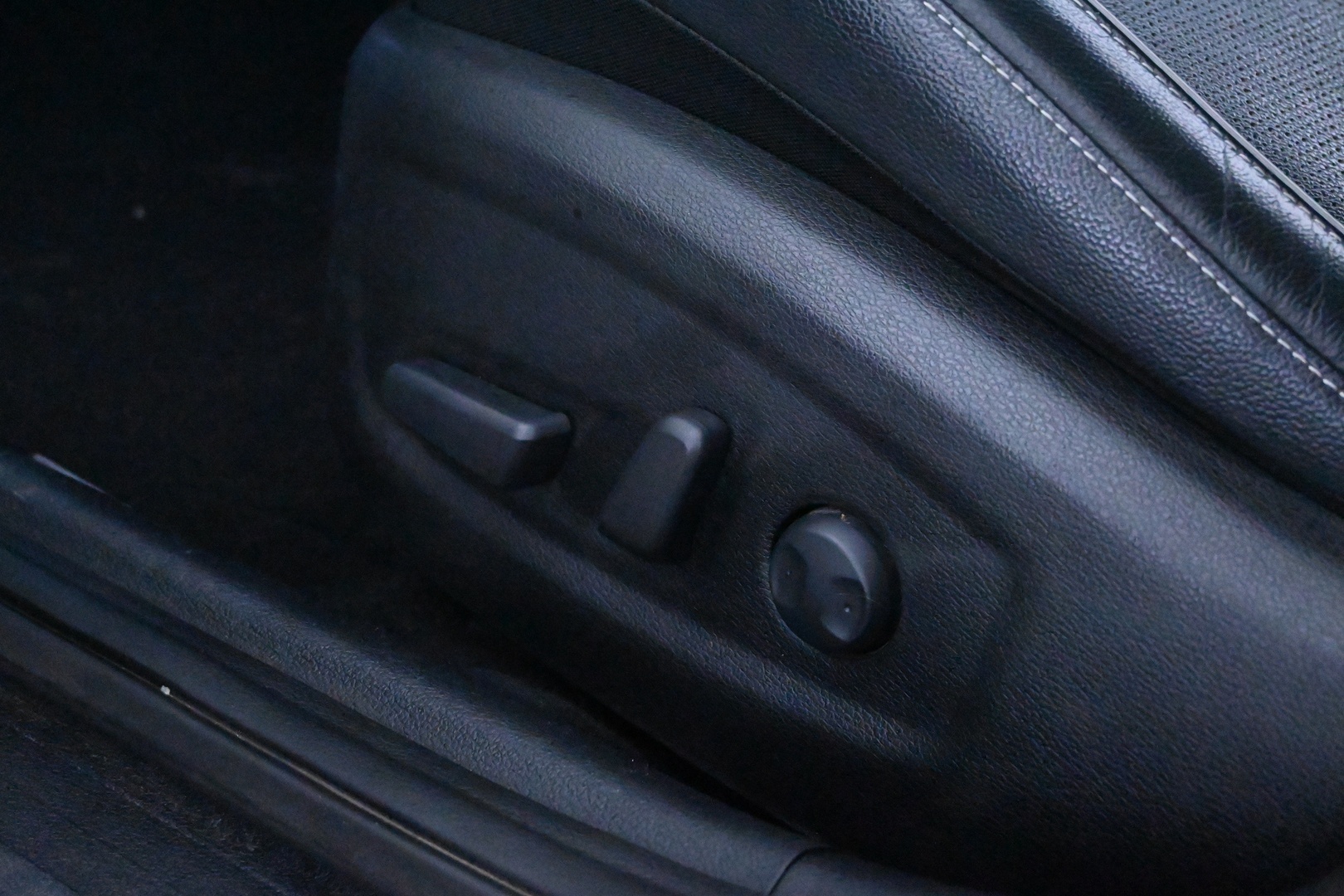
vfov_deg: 21.1
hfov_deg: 31.2
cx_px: 672
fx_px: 2408
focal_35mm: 64
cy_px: 448
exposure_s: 1/60
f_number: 6
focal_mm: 43
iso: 25600
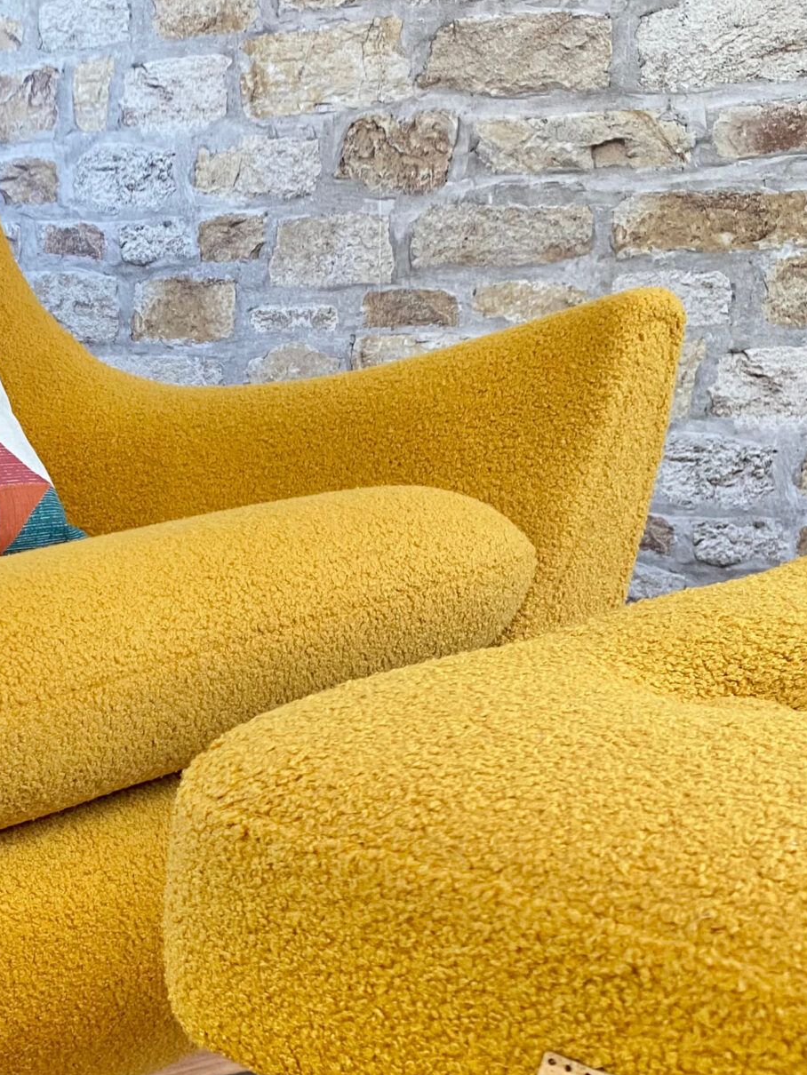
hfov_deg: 25.4
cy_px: 808
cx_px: 21
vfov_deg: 34.2
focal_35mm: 55
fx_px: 1709
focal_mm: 4.25
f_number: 1.8
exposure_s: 1/94
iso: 125
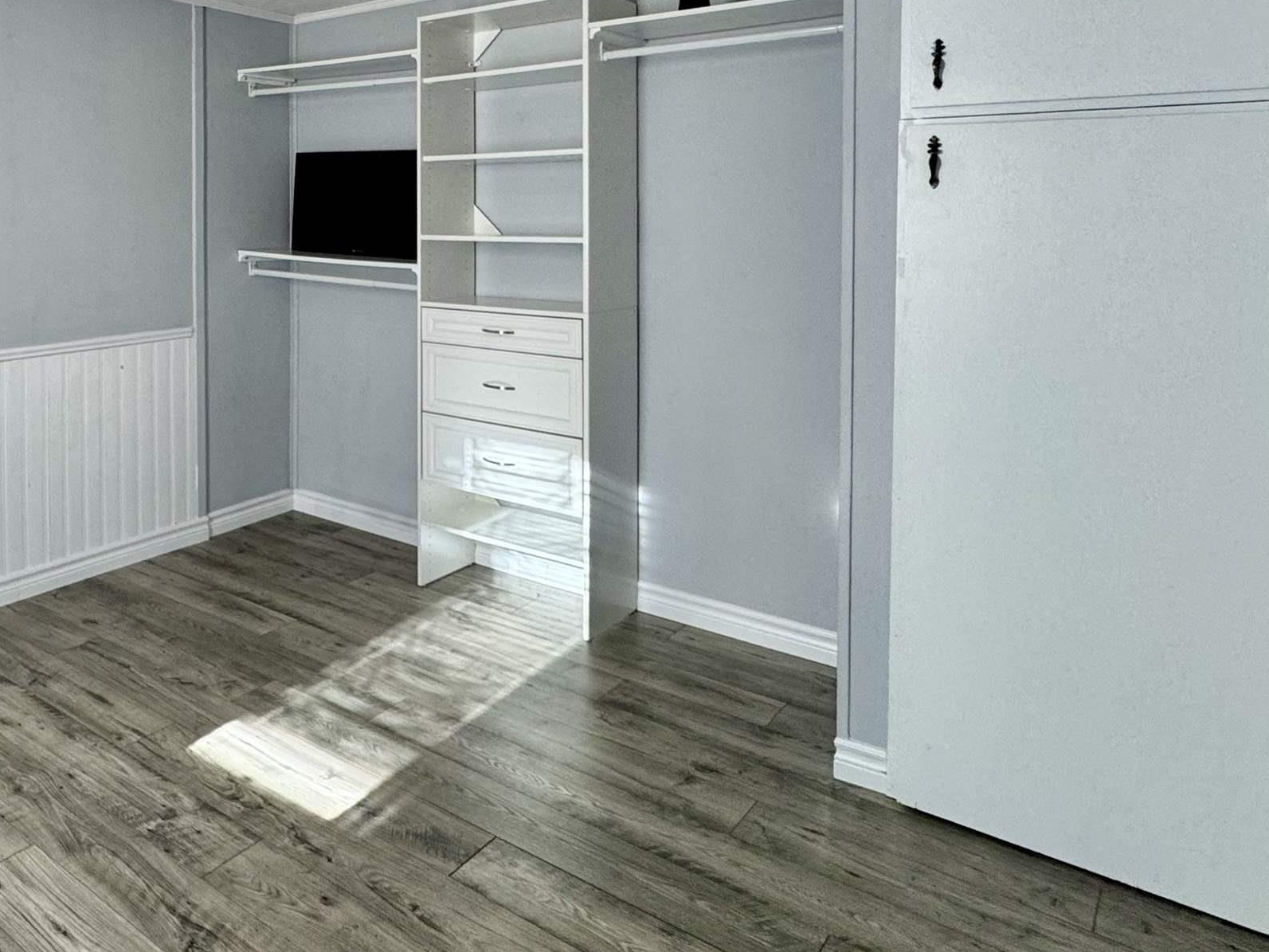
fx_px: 990
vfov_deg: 48.8
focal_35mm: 27
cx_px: 166
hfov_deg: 57.6
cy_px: 208
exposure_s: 1/120
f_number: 2.2
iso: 160
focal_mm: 2.22
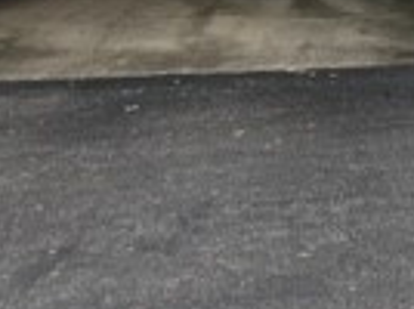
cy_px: -389
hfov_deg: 13.7
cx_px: 908
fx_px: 1373
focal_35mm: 115
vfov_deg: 11.1
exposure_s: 1/398
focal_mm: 6.86
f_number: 1.78
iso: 80
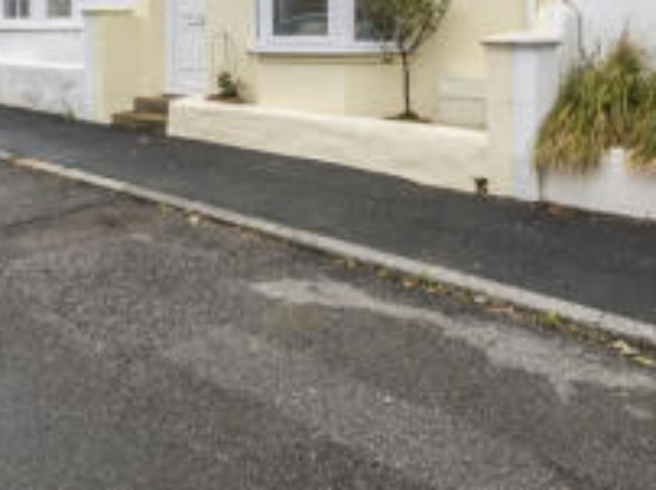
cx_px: 364
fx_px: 644
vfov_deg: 37.8
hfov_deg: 53.9
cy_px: 15
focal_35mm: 34
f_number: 22
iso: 400
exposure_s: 1/25
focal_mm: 10
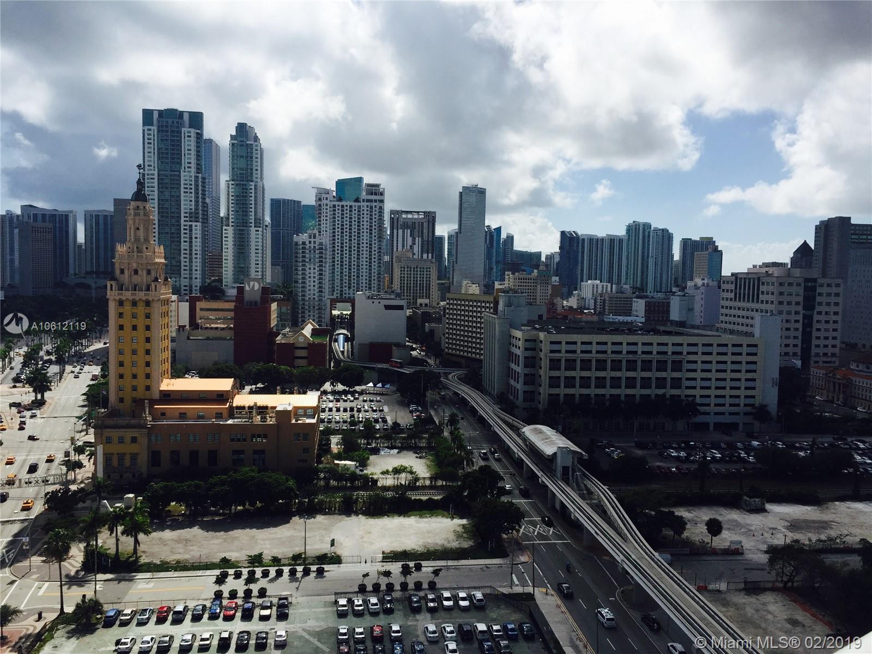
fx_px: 731
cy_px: 327
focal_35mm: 29
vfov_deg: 48.2
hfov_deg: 61.7
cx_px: 436
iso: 32
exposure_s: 1/4950
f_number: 2.2
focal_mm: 4.15
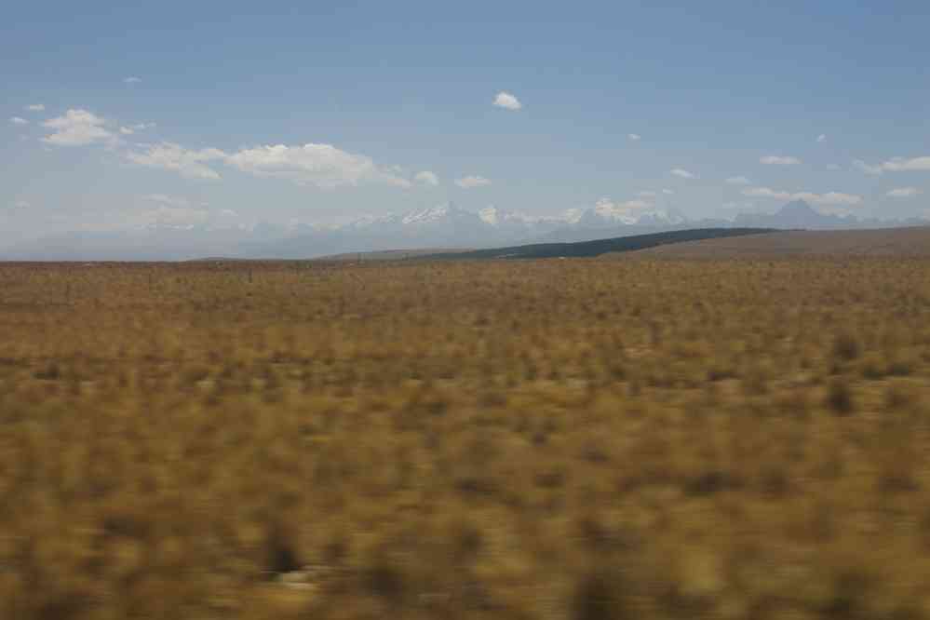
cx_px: 465
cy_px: 310
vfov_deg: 27.3
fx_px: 1279
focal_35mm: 50
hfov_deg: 40.0
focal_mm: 33
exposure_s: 1/60
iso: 200
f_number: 11
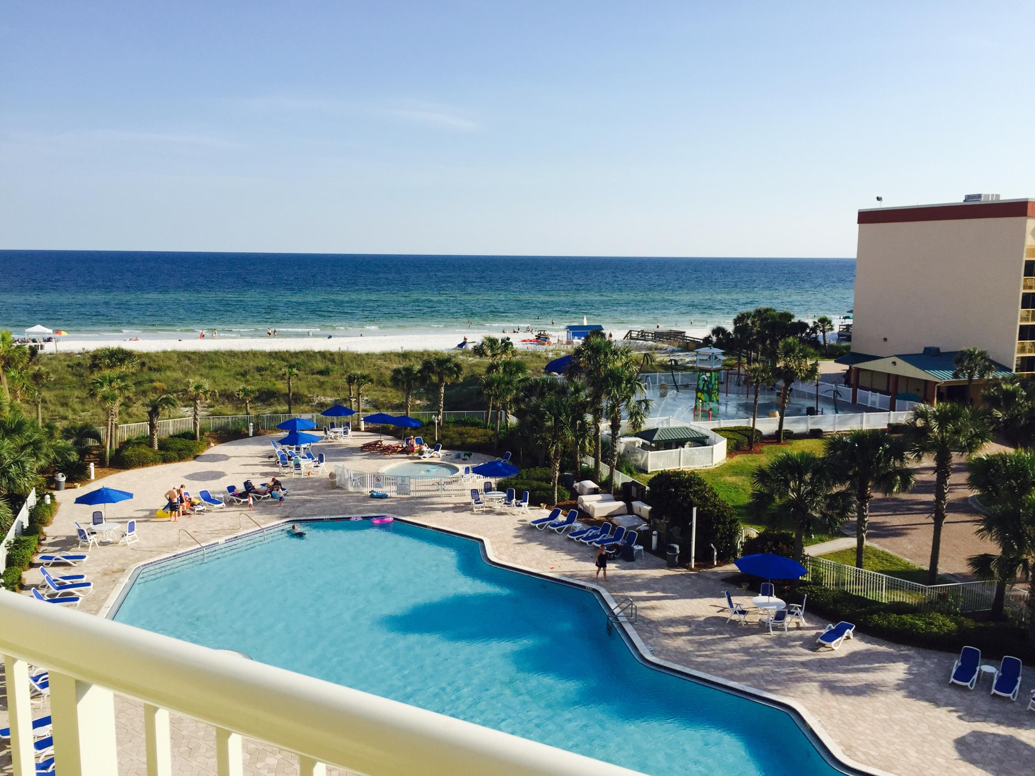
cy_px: 388
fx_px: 867
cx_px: 518
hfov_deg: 61.7
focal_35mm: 29
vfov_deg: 48.2
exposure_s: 1/1980
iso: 32
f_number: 2.2
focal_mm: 4.15
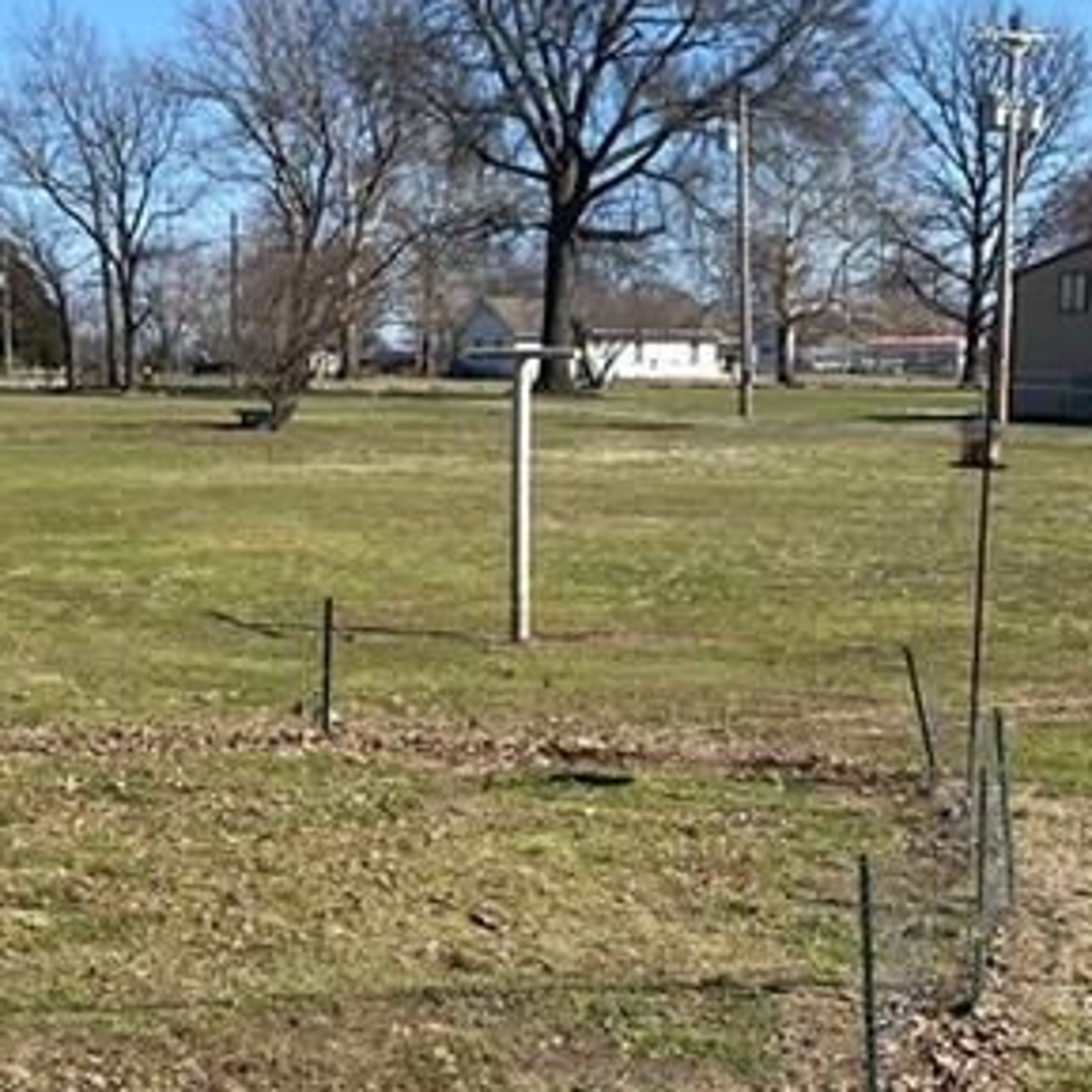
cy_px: 571
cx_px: 333
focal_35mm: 61
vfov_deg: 28.2
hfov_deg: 27.9
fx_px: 2177
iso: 32
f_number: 1.8
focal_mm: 4.25
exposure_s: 1/2817
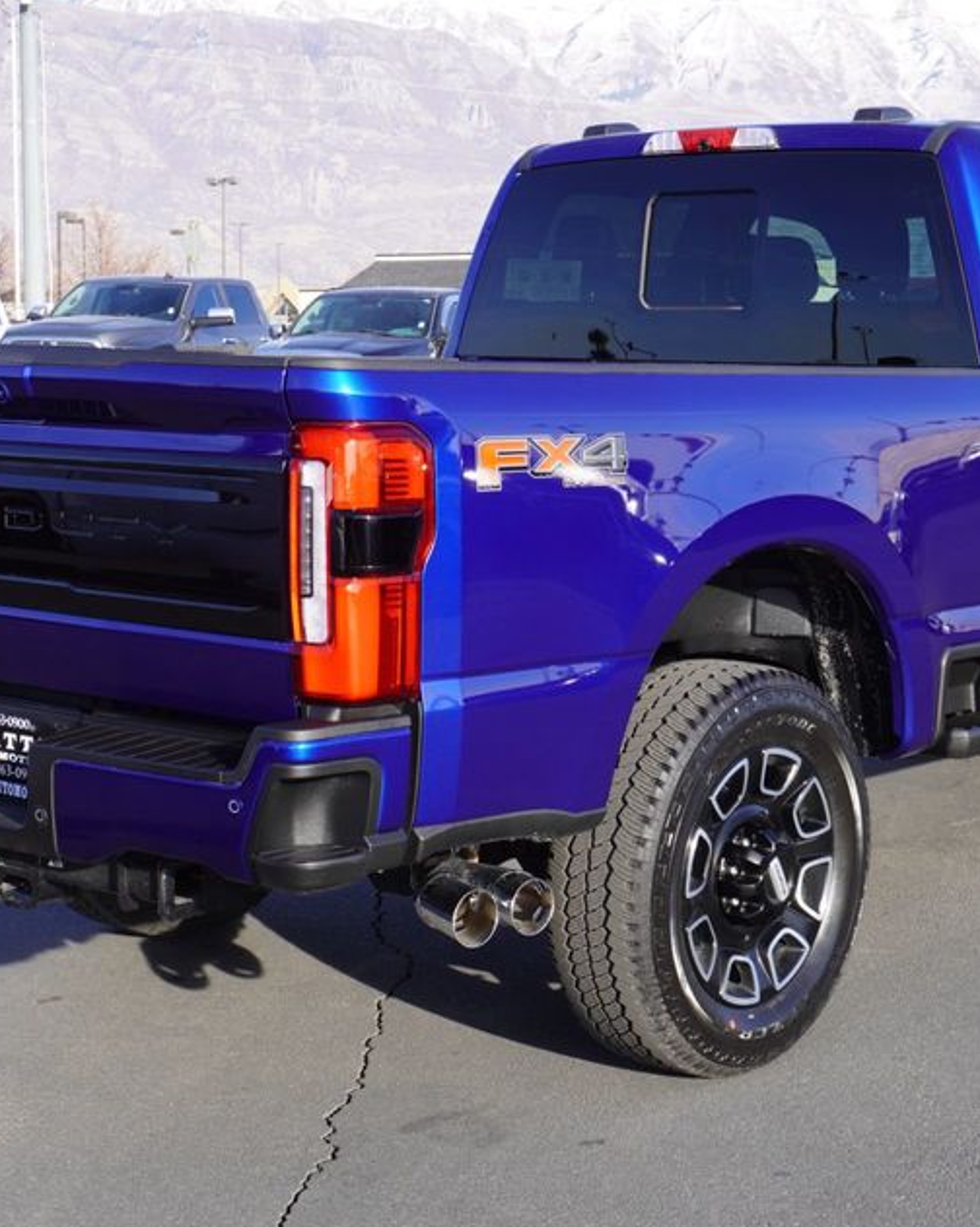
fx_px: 2241
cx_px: 599
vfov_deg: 30.6
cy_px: 646
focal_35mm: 62
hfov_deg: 24.6
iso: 100
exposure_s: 1/100
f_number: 8
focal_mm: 27
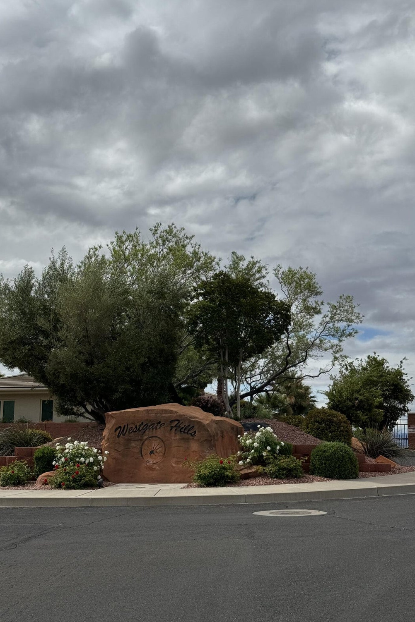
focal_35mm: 51
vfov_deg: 38.9
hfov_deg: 26.5
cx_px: 212
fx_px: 882
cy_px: 310
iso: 80
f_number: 1.78
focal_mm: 6.76
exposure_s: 1/10526
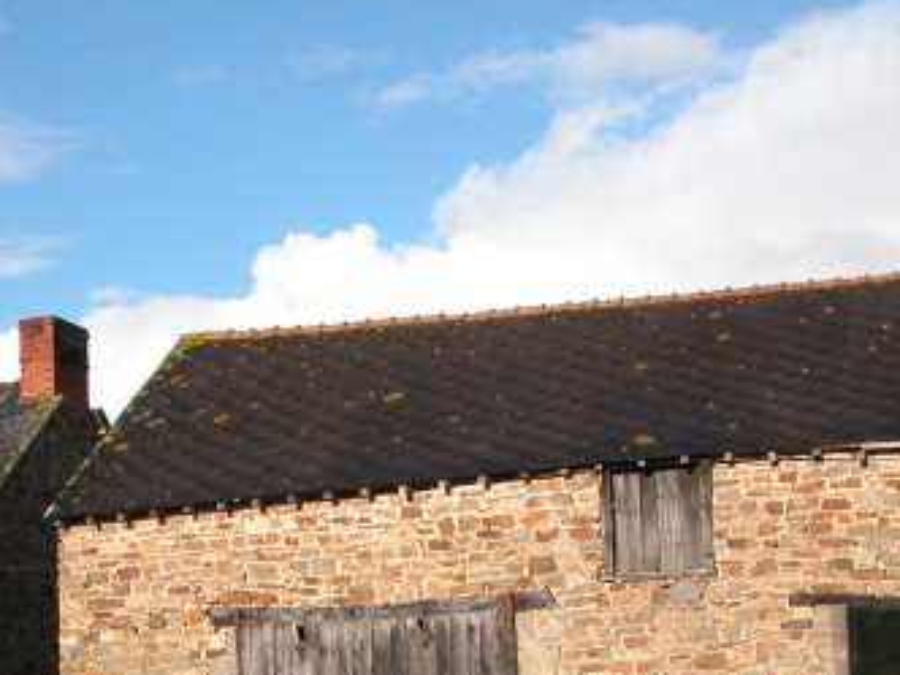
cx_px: 228
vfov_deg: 19.8
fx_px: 1872
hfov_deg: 26.7
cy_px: 672
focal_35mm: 72
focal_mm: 8.9
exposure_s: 1/296
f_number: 6.3
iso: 100
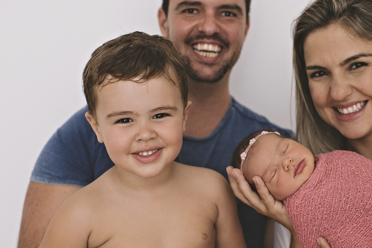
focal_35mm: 62
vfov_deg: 21.9
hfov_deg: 32.1
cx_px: 258
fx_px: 640
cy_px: 117
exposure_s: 1/125
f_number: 2.5
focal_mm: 35
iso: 200
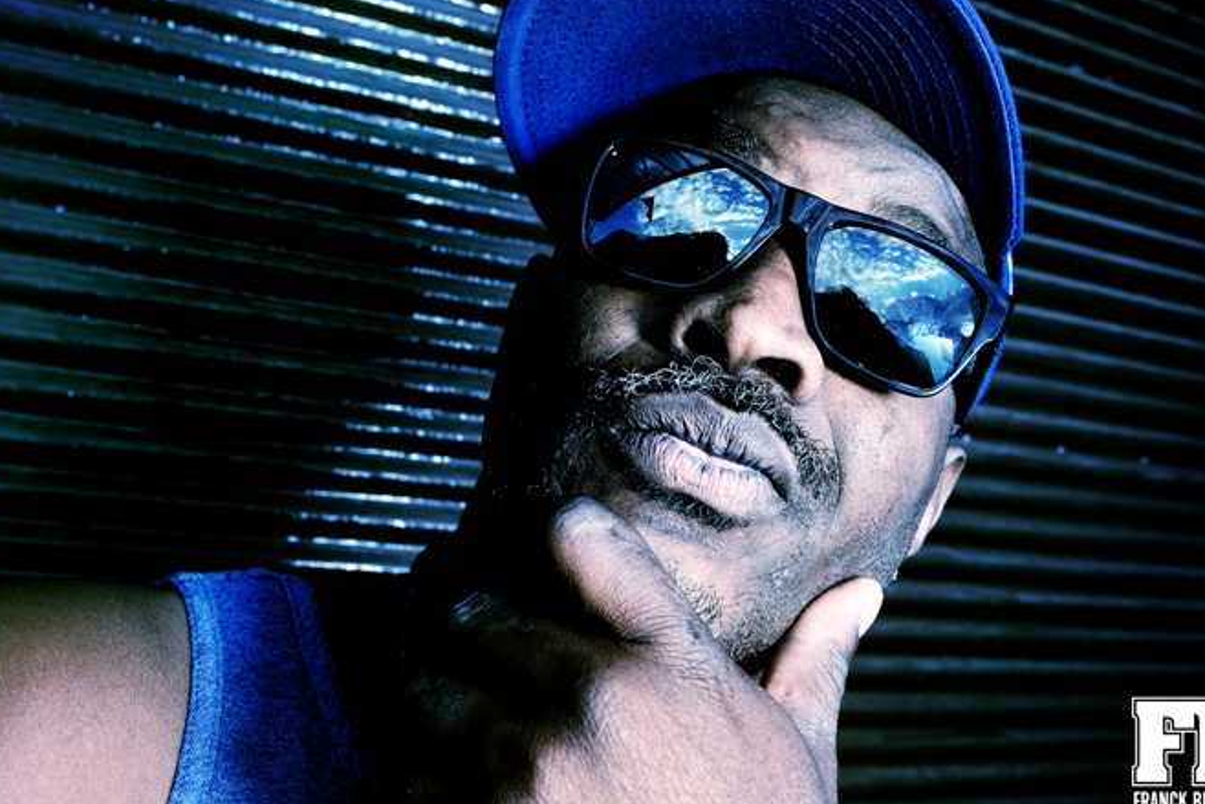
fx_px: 1038
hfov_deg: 60.1
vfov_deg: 42.2
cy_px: 331
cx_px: 524
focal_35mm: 31
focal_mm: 24
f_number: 7.1
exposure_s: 1/200
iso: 250
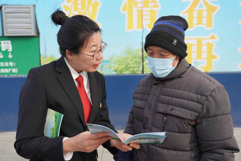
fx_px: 214
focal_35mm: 32
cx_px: 120
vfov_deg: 41.1
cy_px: 80
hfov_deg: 58.7
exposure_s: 1/320
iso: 100
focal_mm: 32
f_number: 4.5
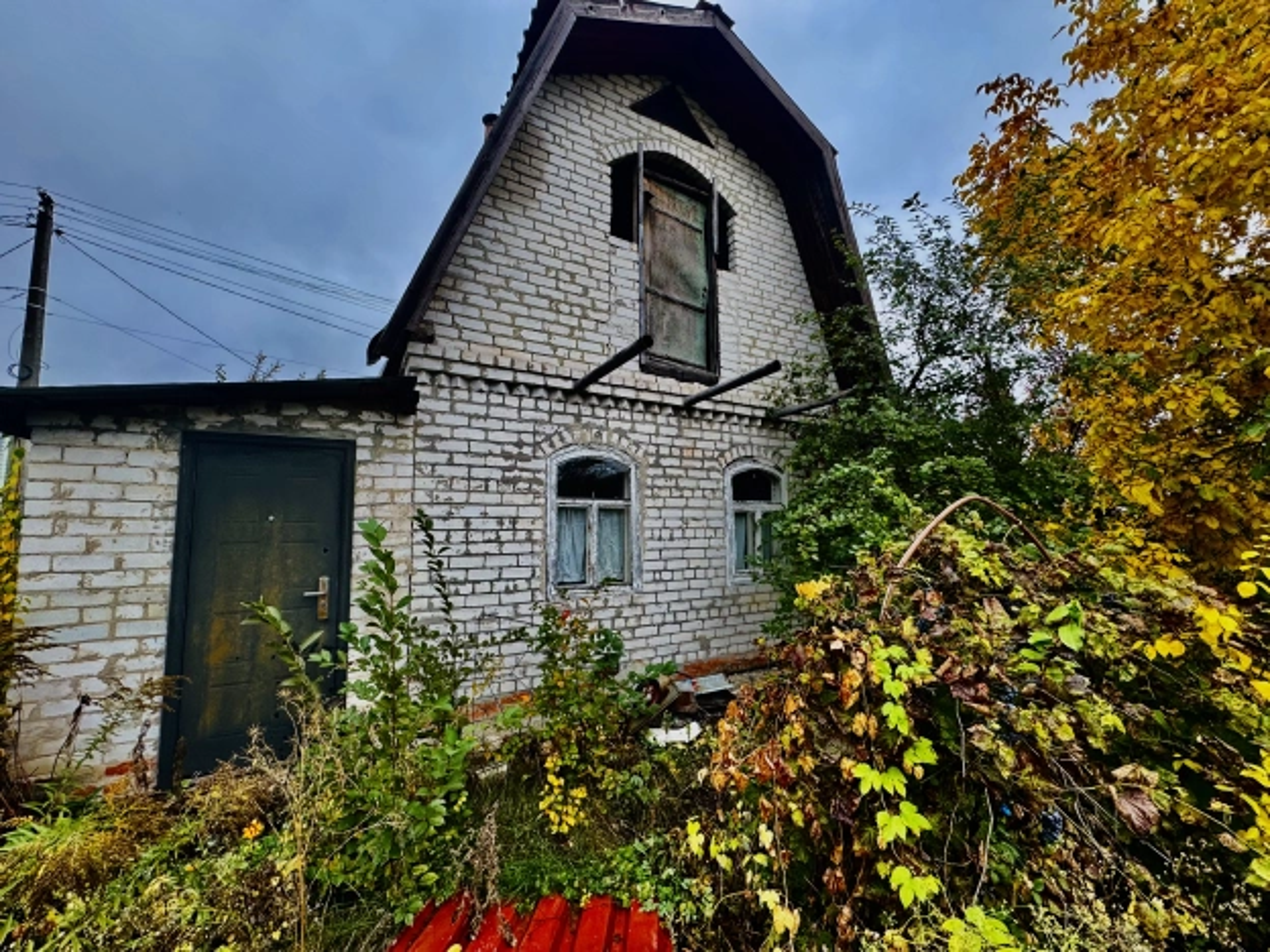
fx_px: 514
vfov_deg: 85.7
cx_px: 635
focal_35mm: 14
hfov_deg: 102.1
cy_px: 476
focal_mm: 2.22
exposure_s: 1/140
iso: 40
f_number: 2.2
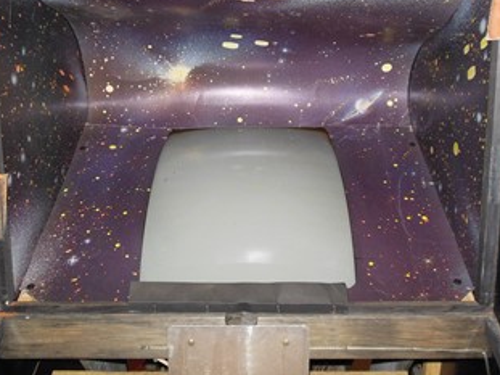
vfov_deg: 39.3
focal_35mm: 36
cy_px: 135
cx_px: 236
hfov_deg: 51.3
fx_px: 520
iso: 200
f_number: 3.2
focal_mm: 4.5
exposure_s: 1/25
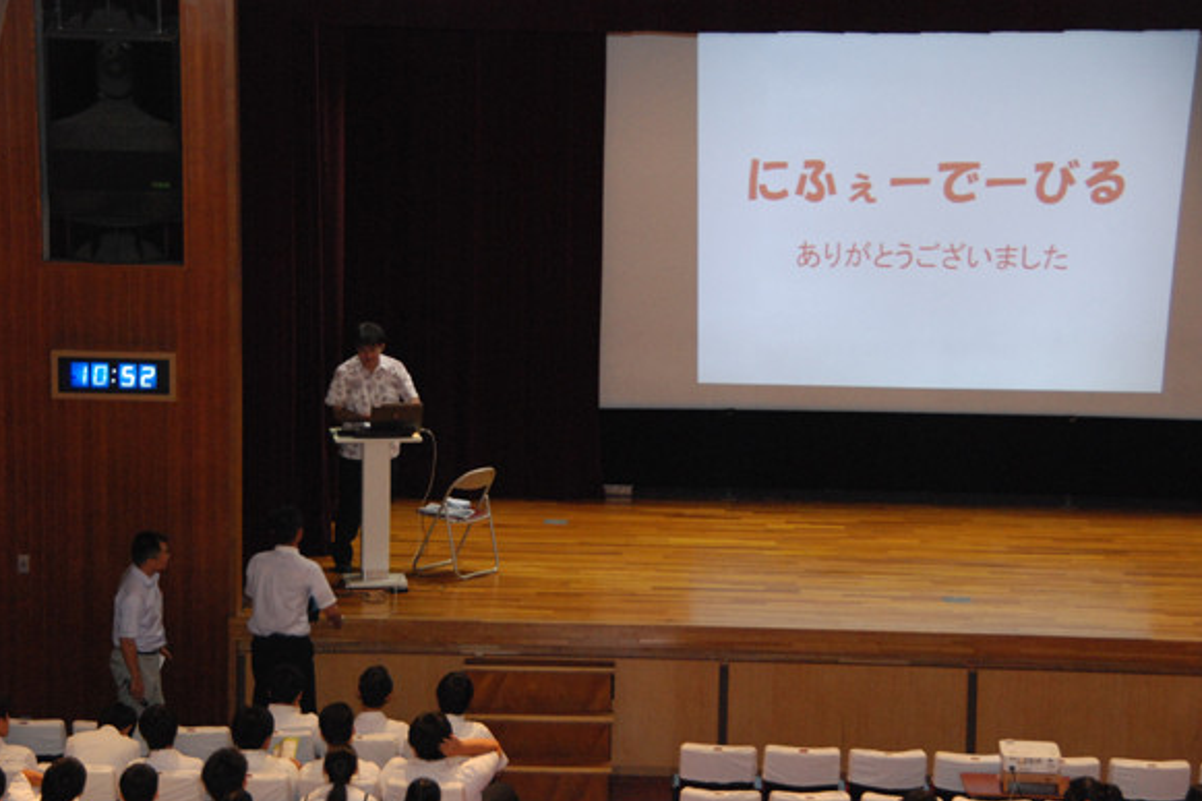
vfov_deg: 15.2
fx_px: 3004
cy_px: 412
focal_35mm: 90
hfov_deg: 22.6
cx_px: 598
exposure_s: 1/60
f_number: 5
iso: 1600
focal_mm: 58
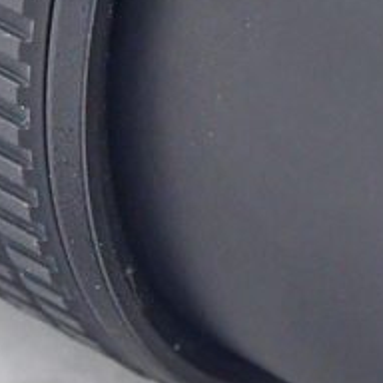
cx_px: 277
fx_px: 4982
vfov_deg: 4.4
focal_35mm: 398
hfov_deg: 4.4
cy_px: -70
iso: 1250
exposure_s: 1/160
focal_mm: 40
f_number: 7.1
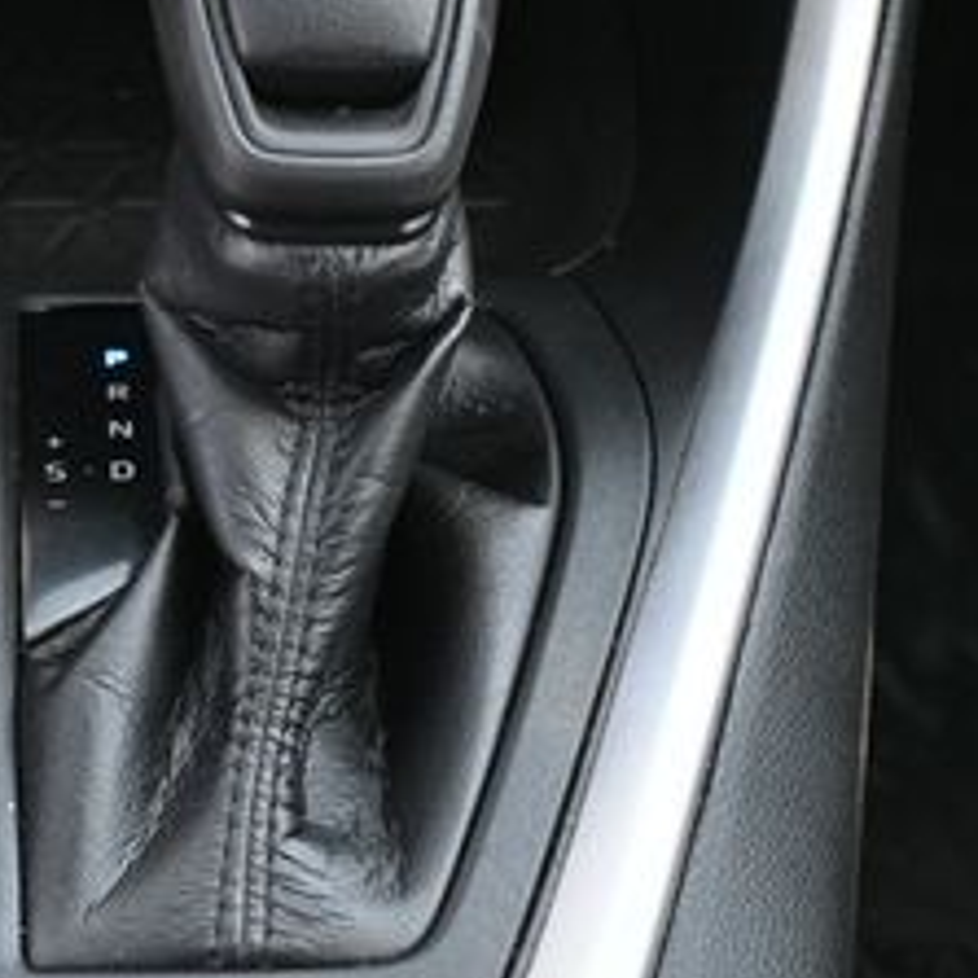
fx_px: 4099
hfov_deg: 13.4
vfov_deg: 13.6
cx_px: 39
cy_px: 439
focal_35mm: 128
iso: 1400
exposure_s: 1/125
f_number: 5.3
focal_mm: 35
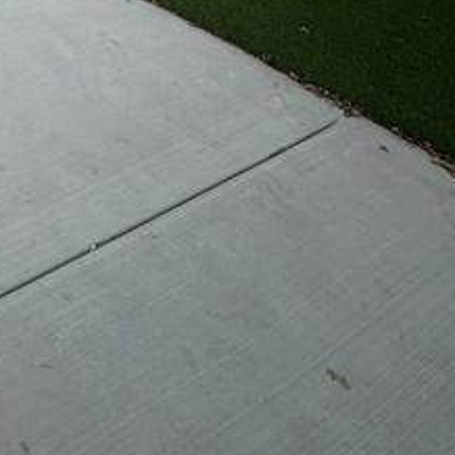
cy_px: -382
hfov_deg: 23.1
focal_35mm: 58
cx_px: -248
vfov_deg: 20.3
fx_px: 863
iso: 40
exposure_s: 1/678
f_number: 2.2
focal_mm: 2.22
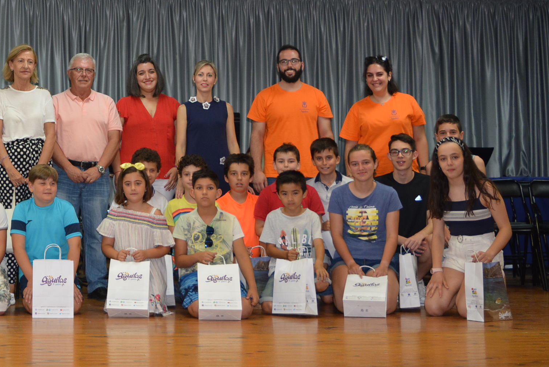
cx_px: 15
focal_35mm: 71
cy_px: 46
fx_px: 1084
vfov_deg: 18.9
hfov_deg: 27.0
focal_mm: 24
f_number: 4
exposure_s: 1/60
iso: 400
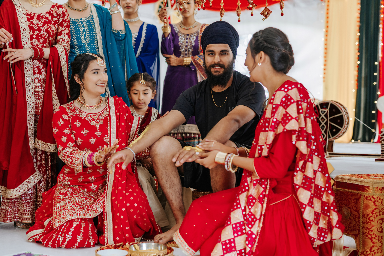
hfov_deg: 39.6
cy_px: 128
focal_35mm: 50
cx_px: 192
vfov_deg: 27.0
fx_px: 533
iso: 1000
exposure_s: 1/200
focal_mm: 50
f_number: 2.2
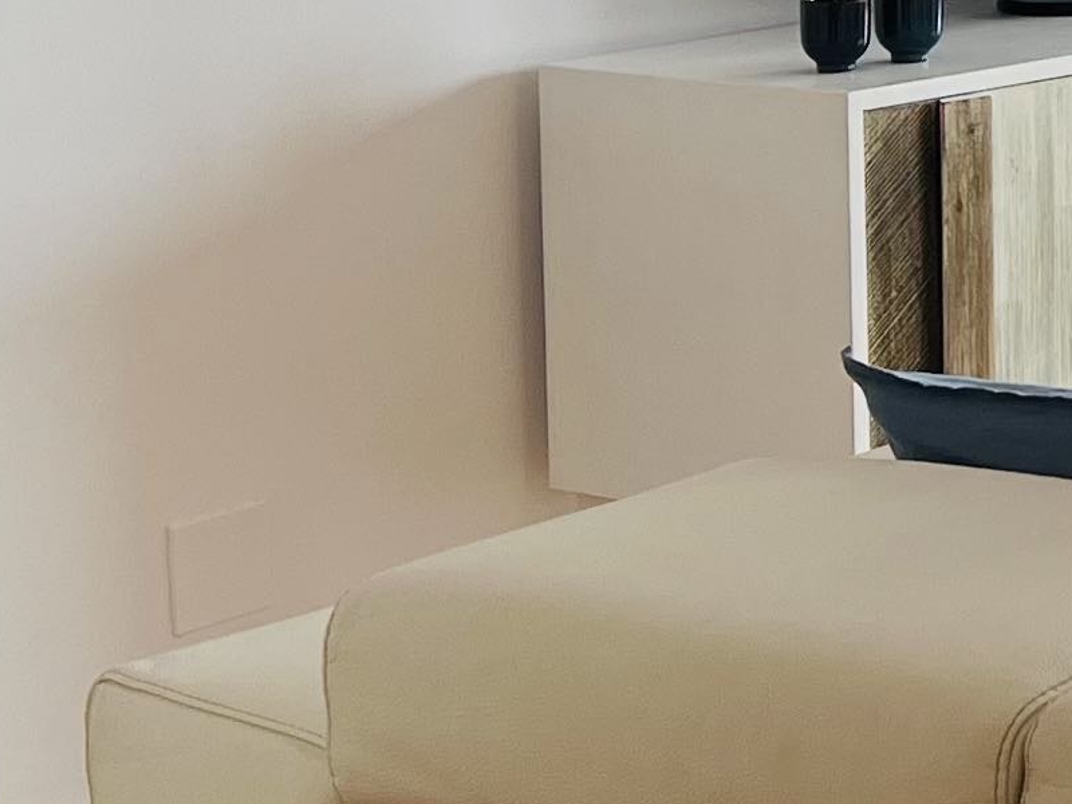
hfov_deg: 13.4
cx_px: 1958
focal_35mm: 131
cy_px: -269
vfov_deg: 11.0
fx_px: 4057
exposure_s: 1/162
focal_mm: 5.7
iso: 64
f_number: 1.5
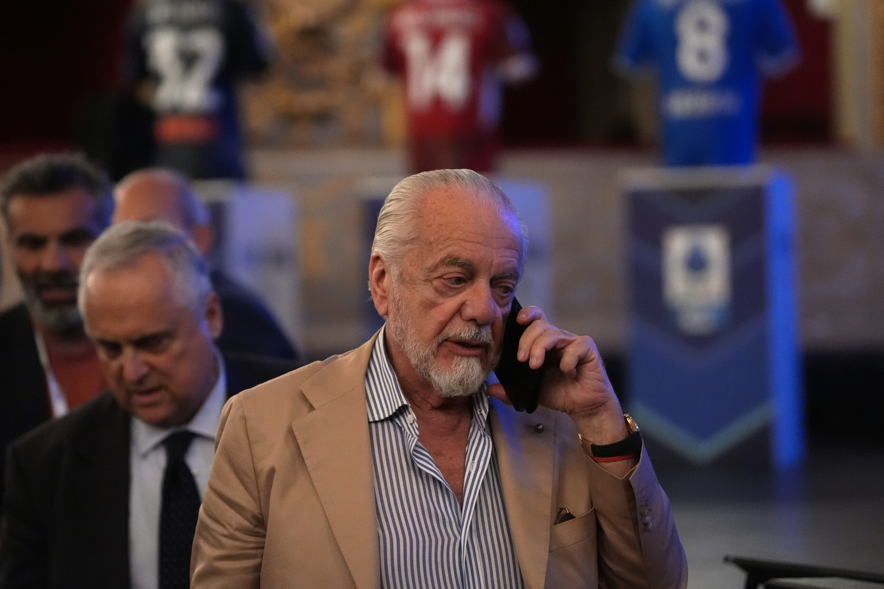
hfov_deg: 16.8
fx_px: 2996
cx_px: 442
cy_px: 294
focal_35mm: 122
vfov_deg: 11.2
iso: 6400
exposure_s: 1/320
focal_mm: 122
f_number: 2.8
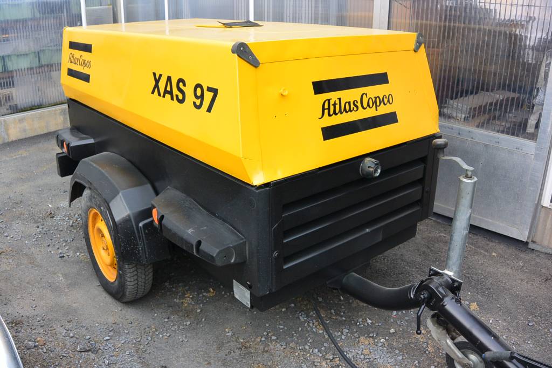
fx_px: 444
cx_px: 276
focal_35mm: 29
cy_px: 184
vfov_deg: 44.9
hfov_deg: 63.7
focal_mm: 11
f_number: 4
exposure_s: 1/250
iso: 200
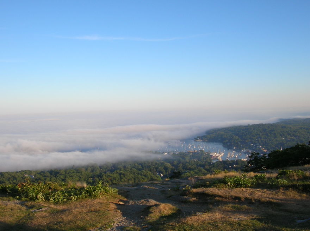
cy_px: 116
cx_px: 155
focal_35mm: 35
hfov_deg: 52.7
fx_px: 313
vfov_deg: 40.6
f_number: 5.6
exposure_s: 1/176
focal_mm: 5.8
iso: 50
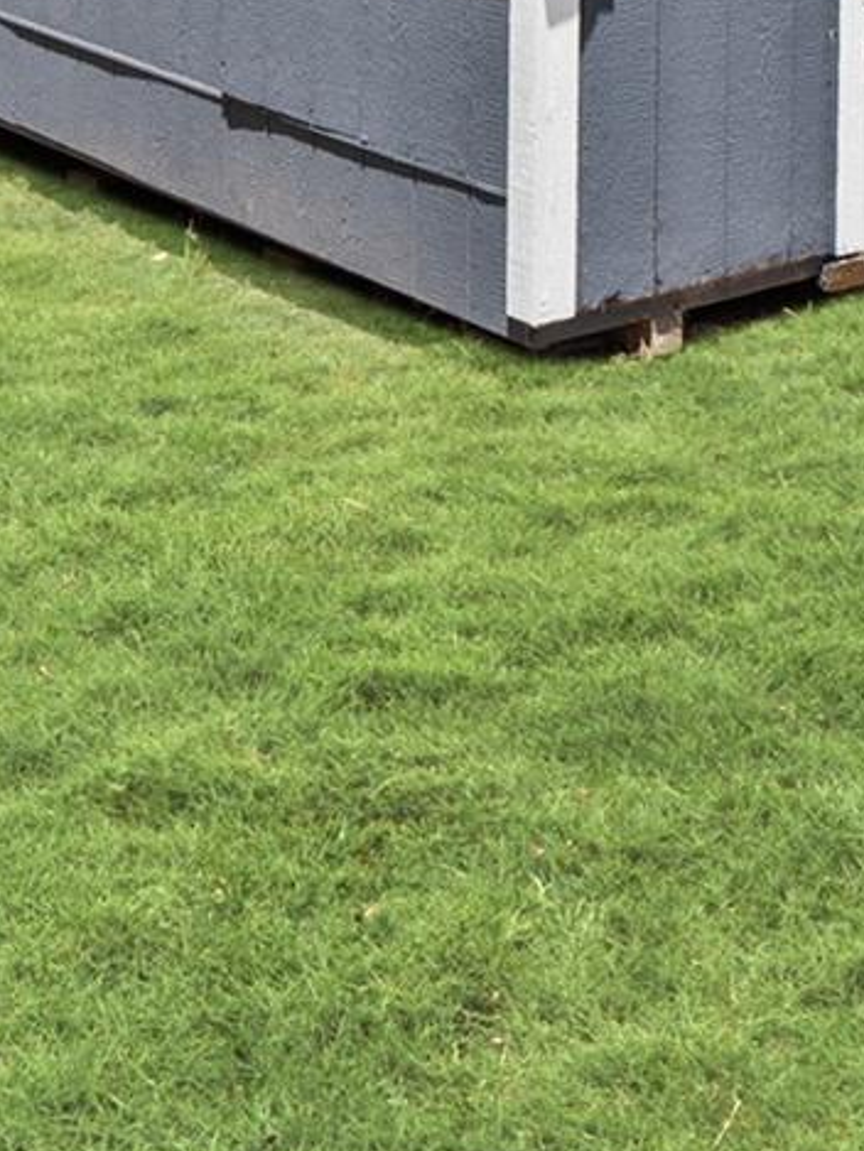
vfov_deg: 26.0
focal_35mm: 63
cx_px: 643
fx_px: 2096
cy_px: -364
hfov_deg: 23.1
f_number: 8
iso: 100
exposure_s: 1/160
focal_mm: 10
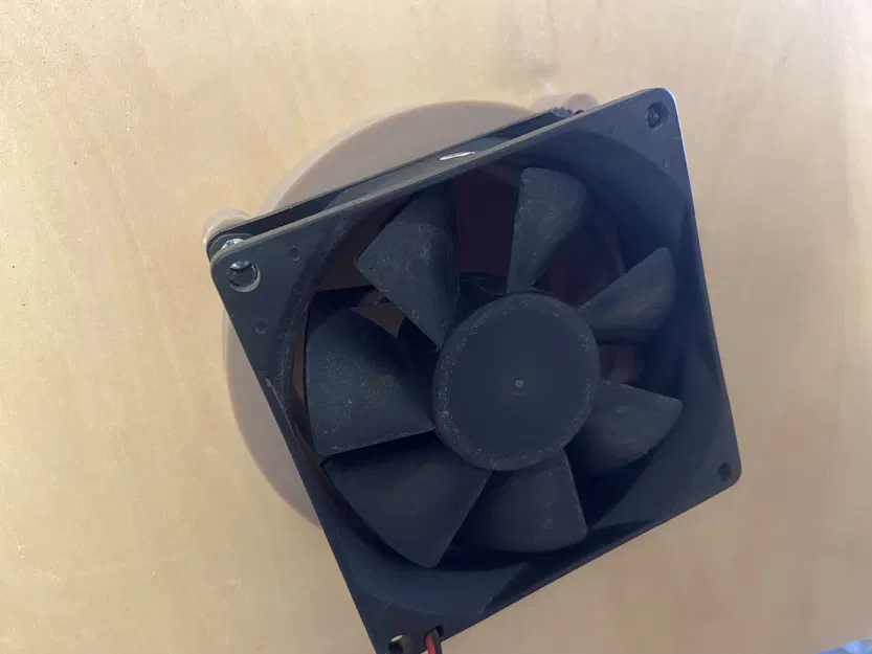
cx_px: 436
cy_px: 327
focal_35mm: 26
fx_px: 655
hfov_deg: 67.3
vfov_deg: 53.1
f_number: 1.8
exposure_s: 1/25
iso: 800
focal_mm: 4.25
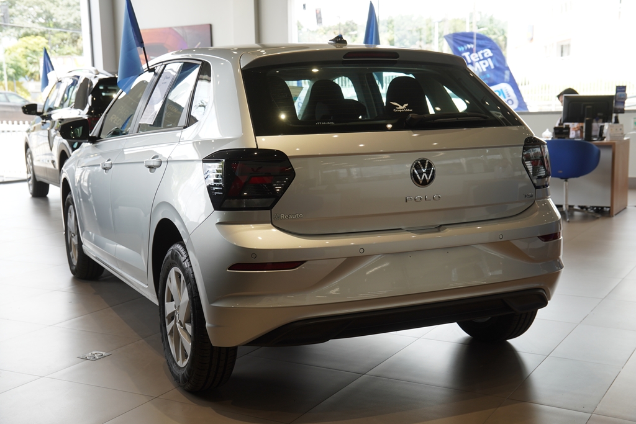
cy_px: 212
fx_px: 795
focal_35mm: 45
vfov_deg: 29.9
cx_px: 318
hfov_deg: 43.6
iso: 100
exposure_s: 1/80
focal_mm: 30
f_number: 4.5
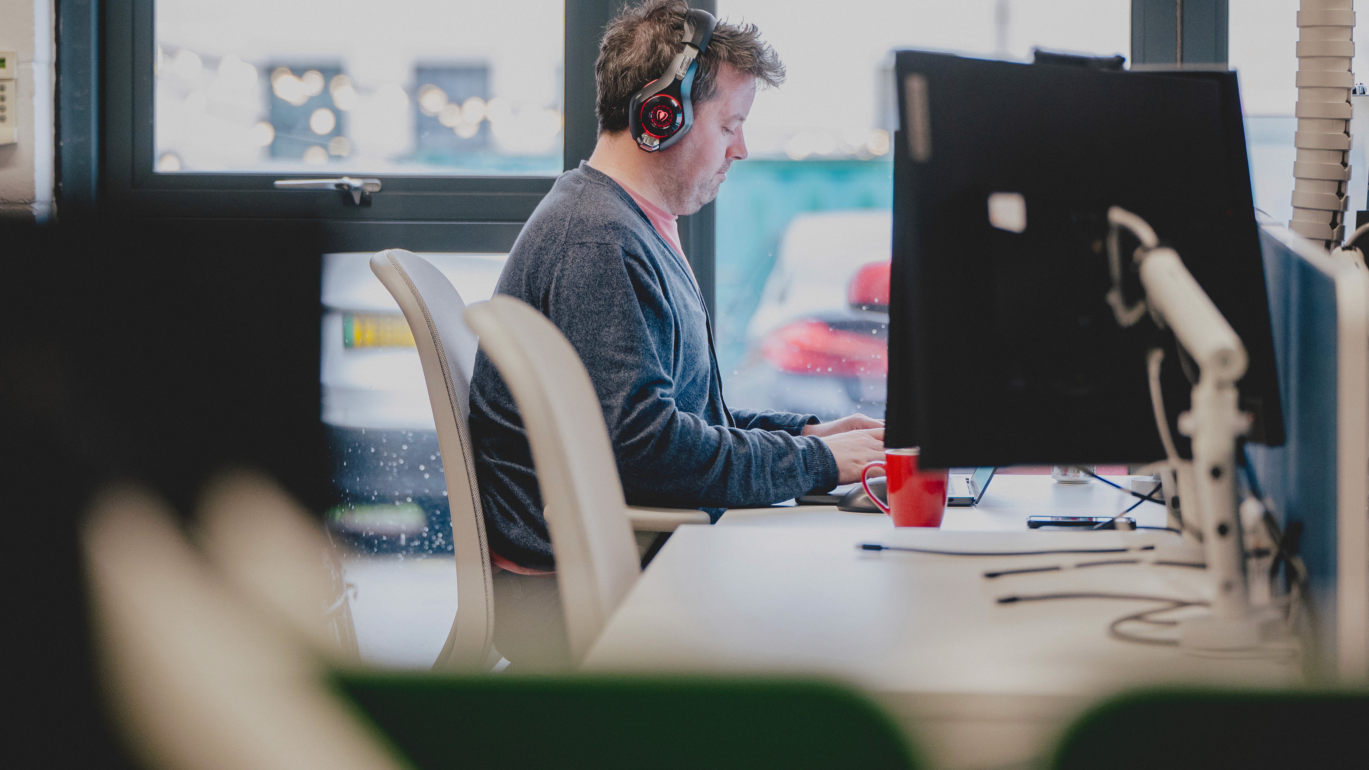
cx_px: 683
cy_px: 317
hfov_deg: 17.0
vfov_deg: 9.6
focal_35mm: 126
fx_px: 4574
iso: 1600
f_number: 2.8
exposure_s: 1/200
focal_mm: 120
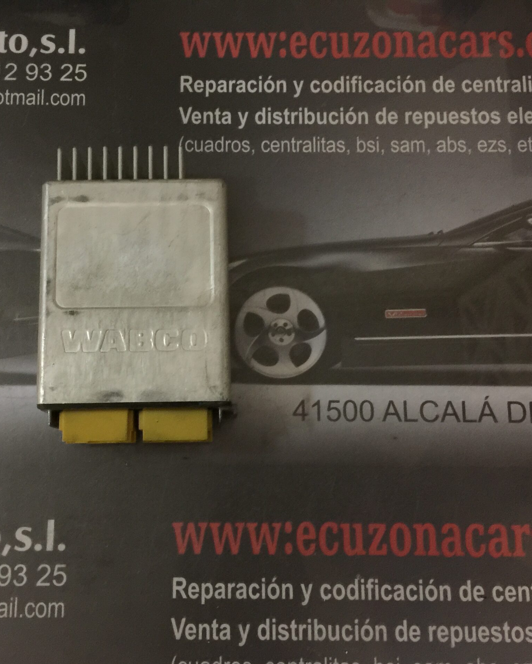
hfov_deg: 39.0
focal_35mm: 38
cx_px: 214
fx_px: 748
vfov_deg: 47.9
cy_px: 334
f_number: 2.2
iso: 125
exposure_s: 1/4
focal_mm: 4.15
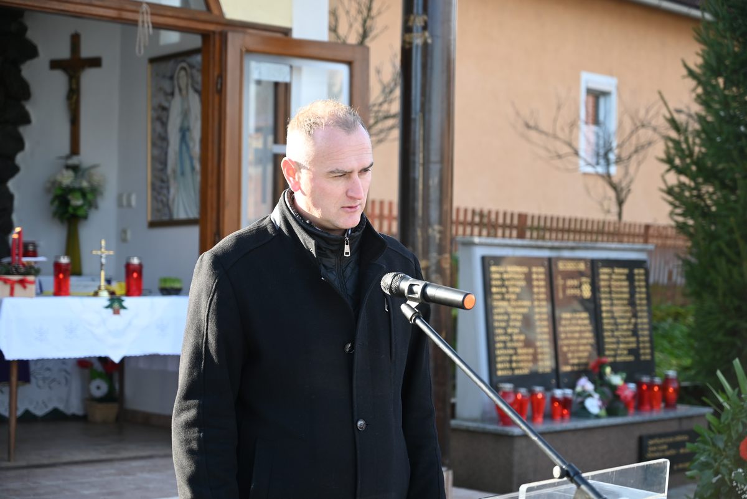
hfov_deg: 28.8
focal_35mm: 70
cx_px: 374
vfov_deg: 19.5
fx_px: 1453
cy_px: 250
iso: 220
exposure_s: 1/250
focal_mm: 70
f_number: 4
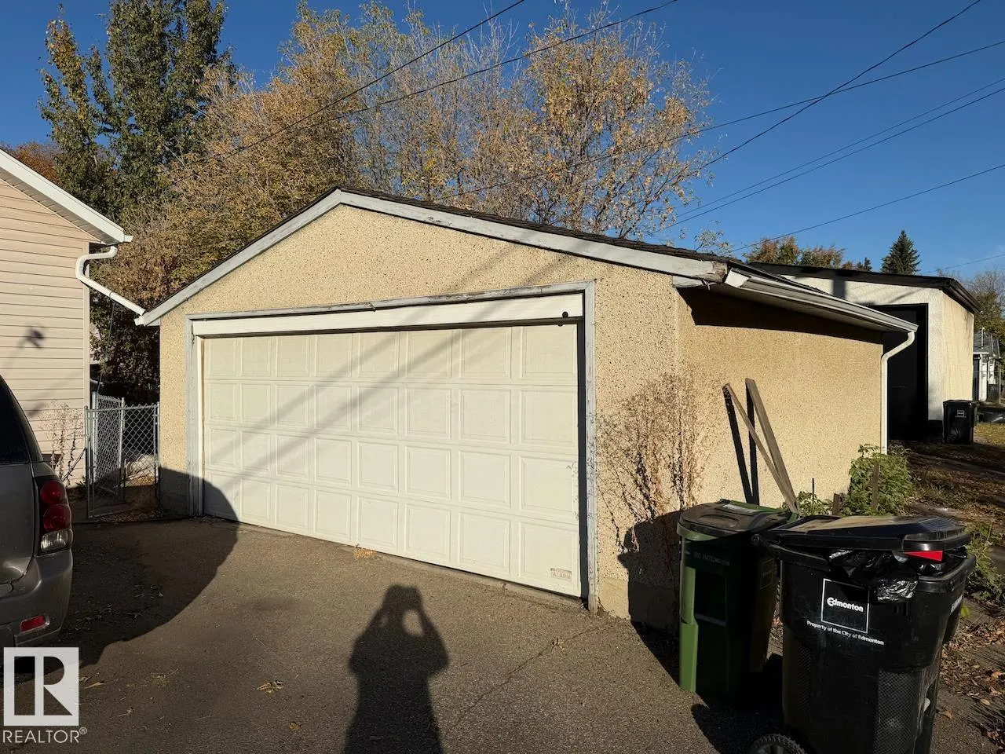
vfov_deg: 56.8
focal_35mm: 24
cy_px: 377
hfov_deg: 71.6
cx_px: 502
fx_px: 697
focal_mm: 6.76
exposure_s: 1/10309
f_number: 1.78
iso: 80
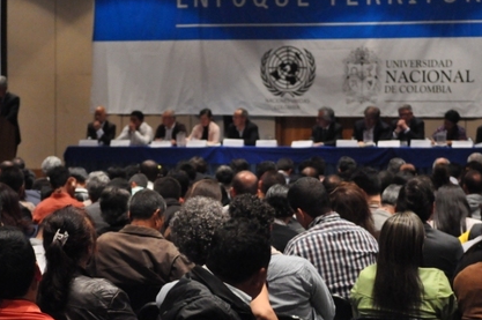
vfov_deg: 10.8
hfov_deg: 16.2
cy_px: 145
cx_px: 253
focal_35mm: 127
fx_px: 1695
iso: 3200
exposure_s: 1/40
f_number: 4
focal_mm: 55
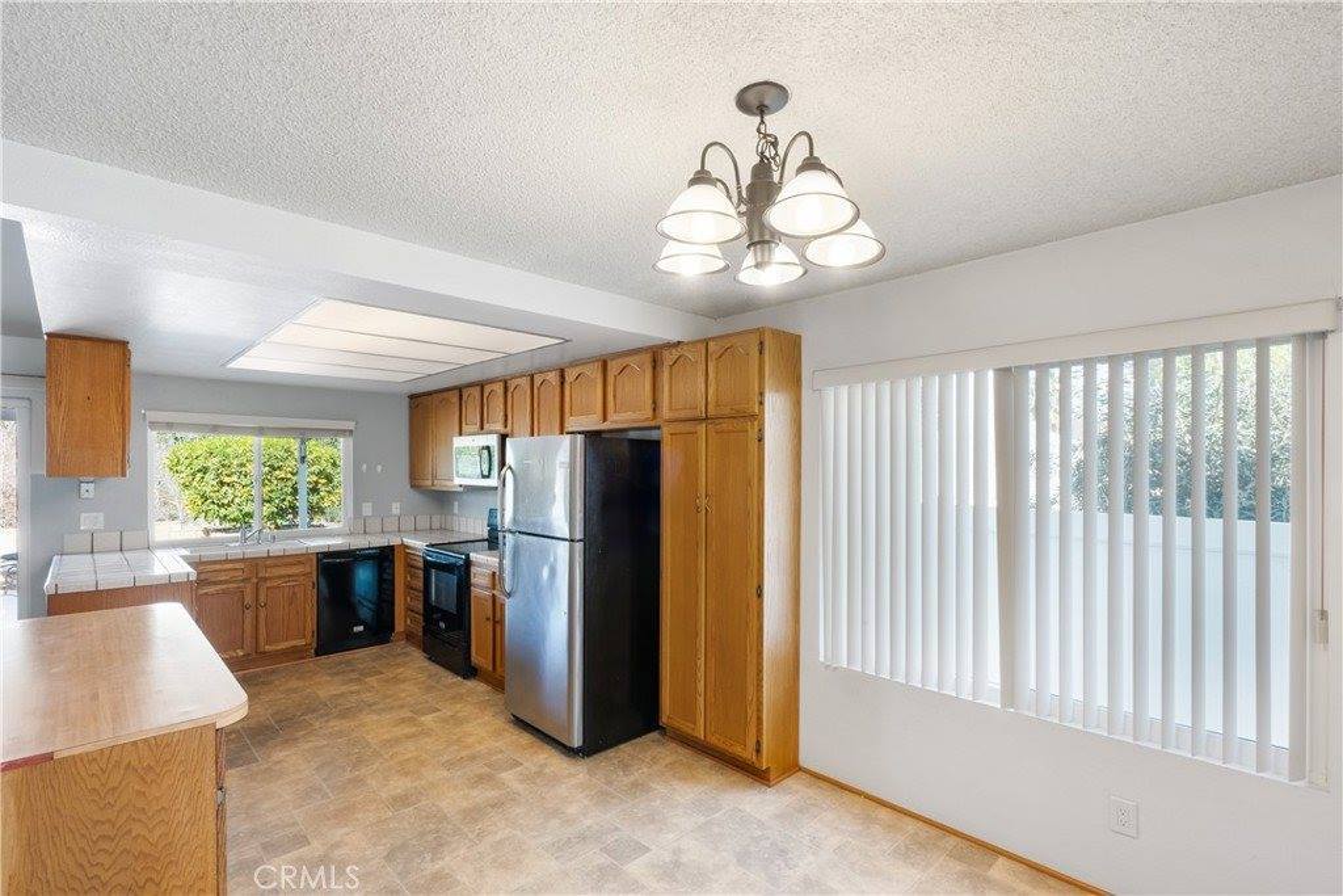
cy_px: 448
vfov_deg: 73.8
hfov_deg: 96.7
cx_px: 672
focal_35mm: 16
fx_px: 597
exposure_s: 6
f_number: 20
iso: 100
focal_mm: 16
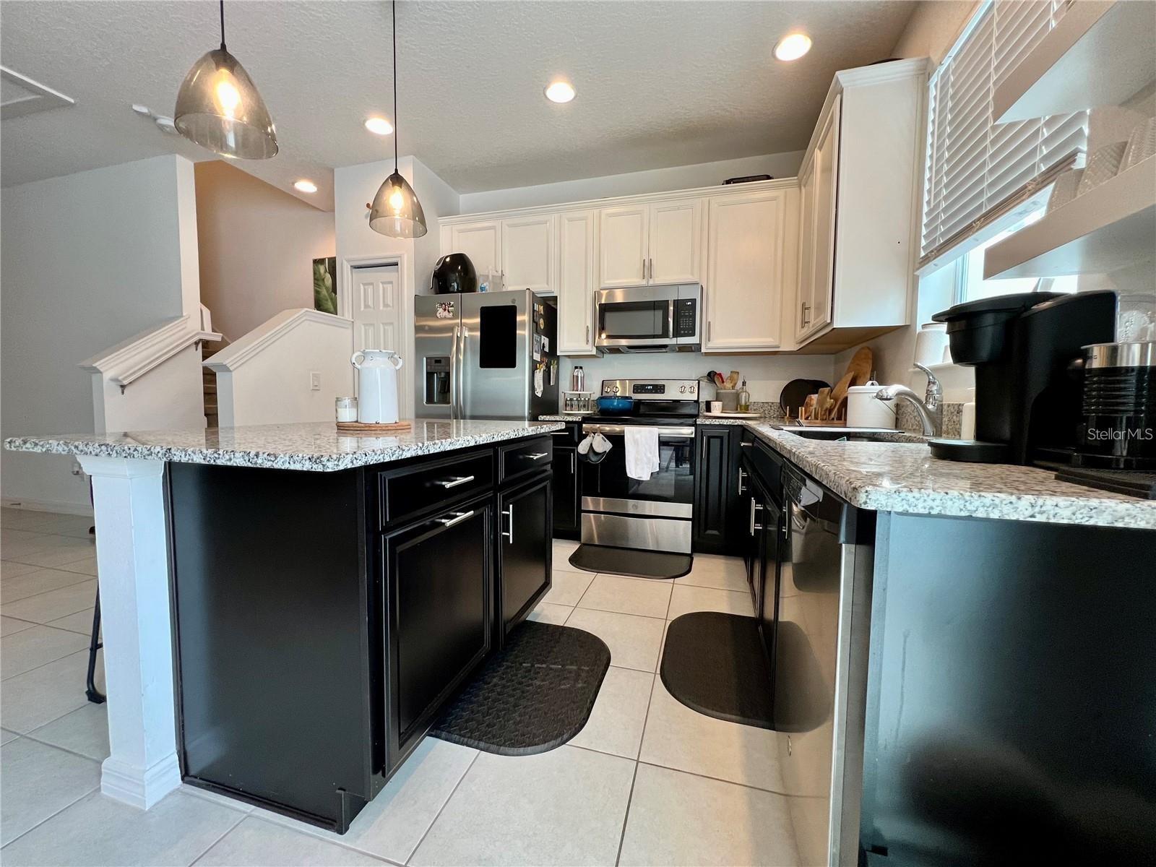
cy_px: 434
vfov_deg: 89.9
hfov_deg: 106.2
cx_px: 578
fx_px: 434
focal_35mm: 13
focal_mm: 1.57
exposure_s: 1/60
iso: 125
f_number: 1.8
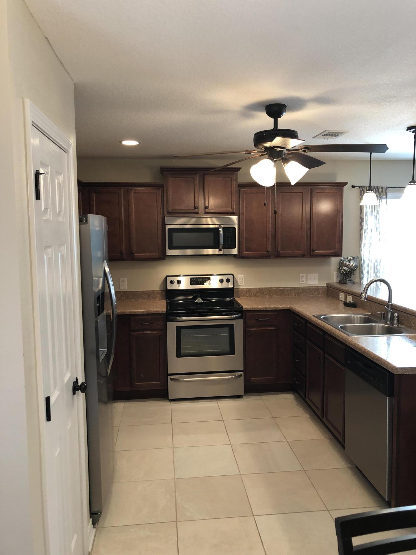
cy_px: 278
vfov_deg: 63.4
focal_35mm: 28
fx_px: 449
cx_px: 208
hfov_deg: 49.7
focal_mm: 3.99
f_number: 1.8
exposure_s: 1/20
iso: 40
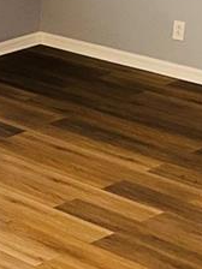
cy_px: 165
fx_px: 1082
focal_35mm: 139
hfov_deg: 9.7
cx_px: -243
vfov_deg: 14.2
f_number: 1.8
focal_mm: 4.25
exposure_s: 1/60
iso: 200
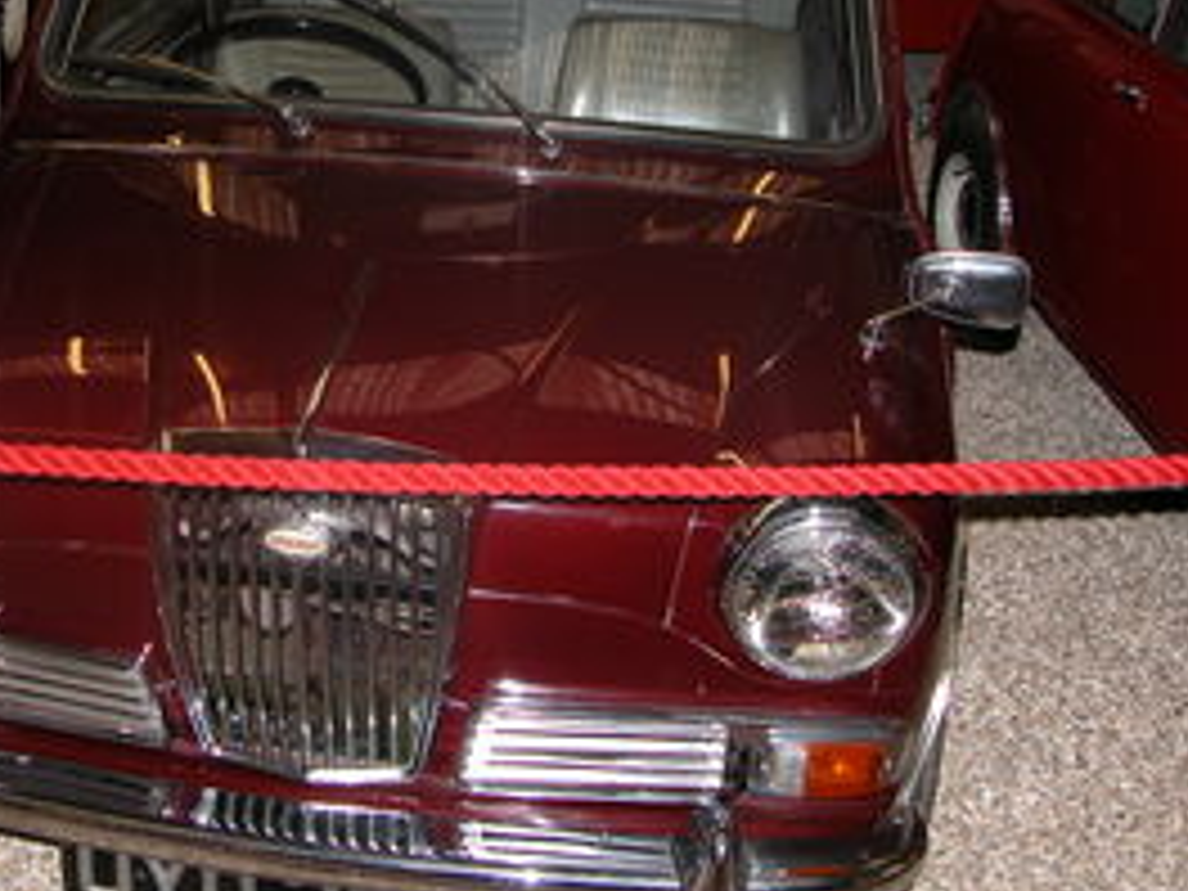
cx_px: 436
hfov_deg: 35.9
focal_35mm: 53
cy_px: 310
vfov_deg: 27.4
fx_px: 1819
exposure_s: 1/60
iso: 100
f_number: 2.8
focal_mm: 8.9
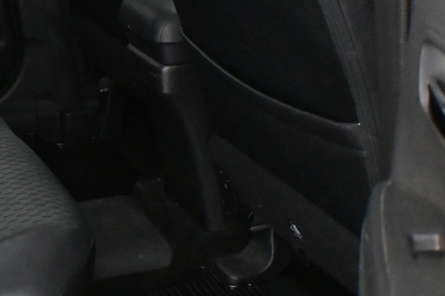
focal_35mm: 140
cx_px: -135
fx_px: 1734
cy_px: 3
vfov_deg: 9.7
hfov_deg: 14.0
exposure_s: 1/60
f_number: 4.8
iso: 5600
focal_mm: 30.5
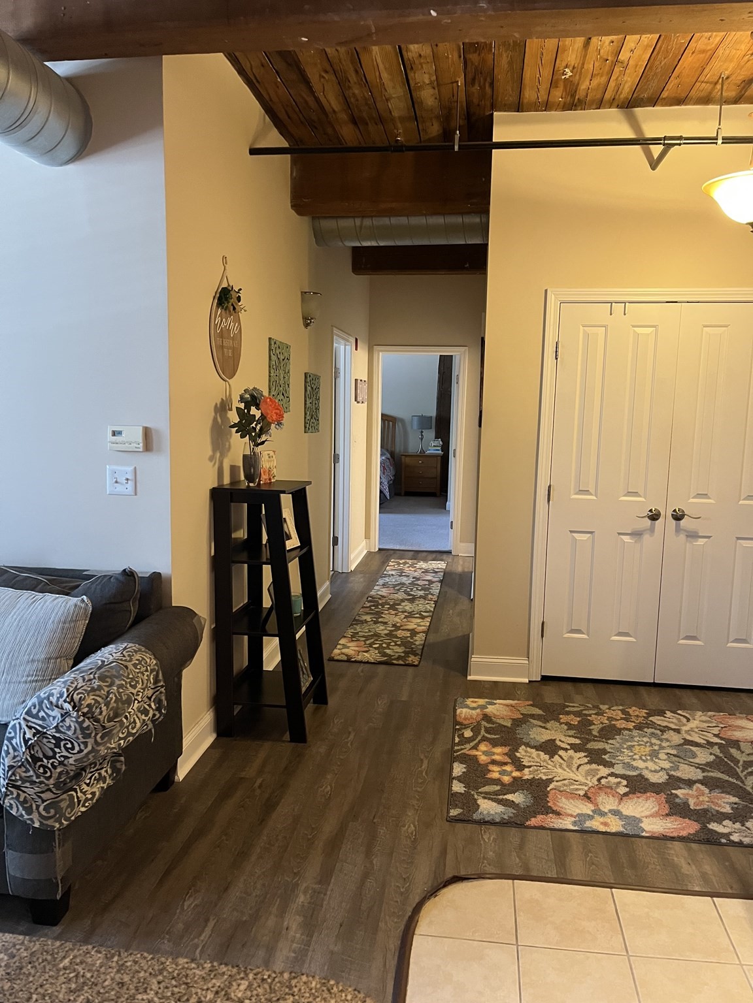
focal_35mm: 26
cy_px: 502
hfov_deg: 53.1
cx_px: 376
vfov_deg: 67.3
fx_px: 754
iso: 500
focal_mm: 5.1
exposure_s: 1/60
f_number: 1.6
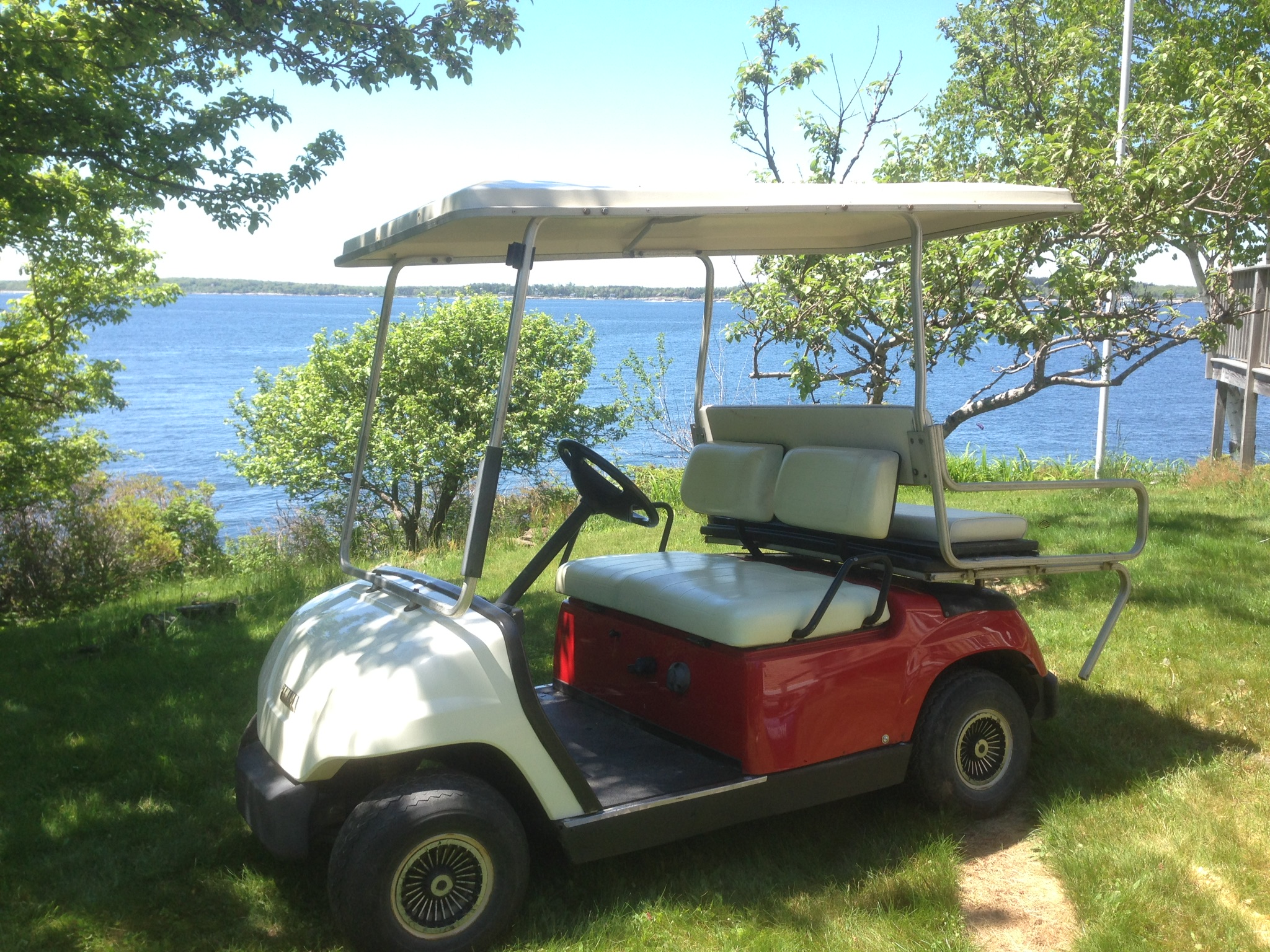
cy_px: 476
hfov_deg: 55.4
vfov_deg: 42.9
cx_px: 635
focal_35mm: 33
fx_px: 1211
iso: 50
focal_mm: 4.12
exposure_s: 1/455
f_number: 2.4
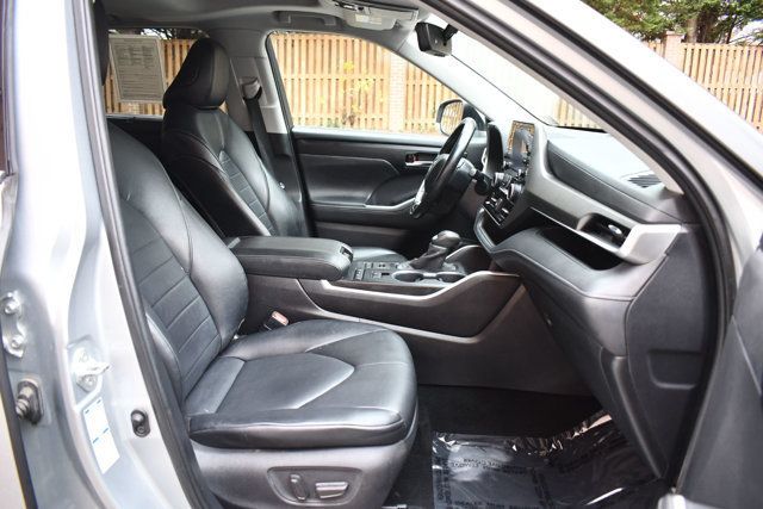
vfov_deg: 48.0
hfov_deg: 67.4
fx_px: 572
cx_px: 382
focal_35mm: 27
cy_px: 254
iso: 1000
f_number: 3.5
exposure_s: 1/125
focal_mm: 18
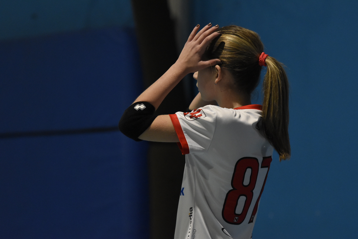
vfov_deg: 8.7
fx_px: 1566
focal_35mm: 158
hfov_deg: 13.0
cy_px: 120
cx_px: 179
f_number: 2.8
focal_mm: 105
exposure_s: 1/500
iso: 3200
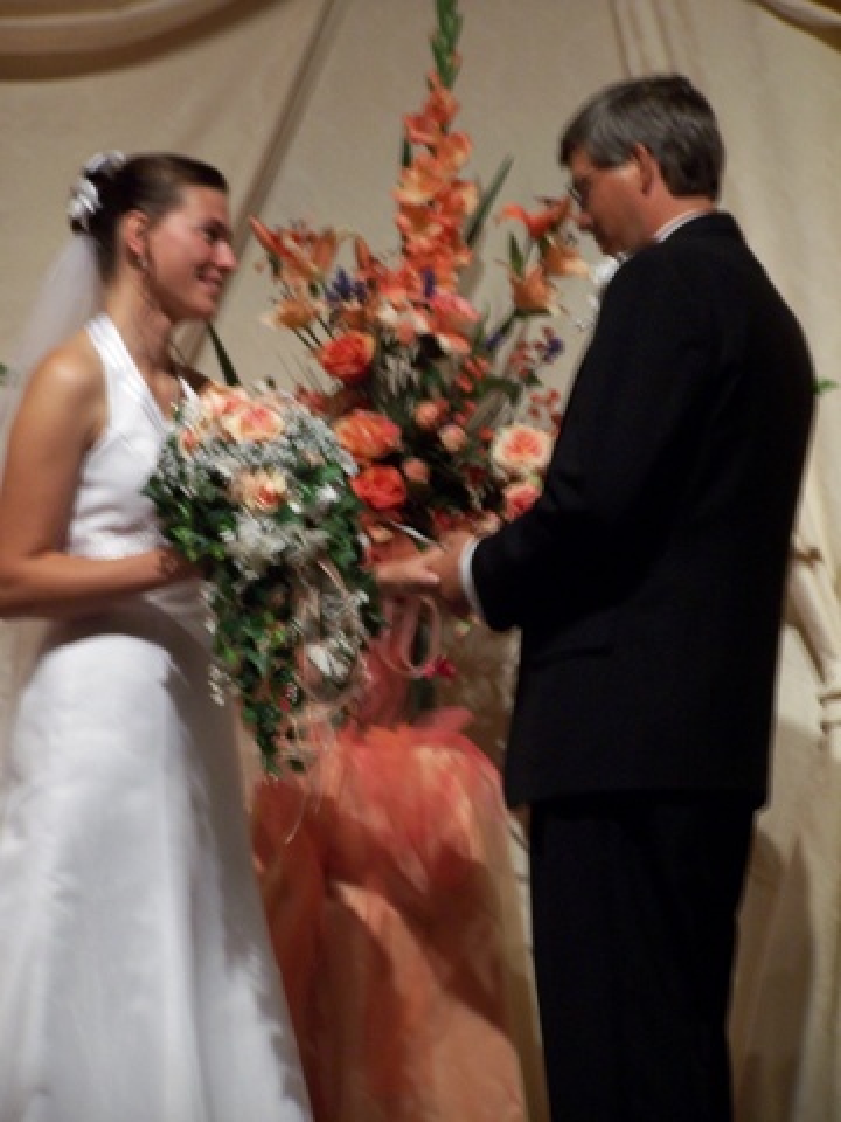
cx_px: 420
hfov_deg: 9.3
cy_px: 561
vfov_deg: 12.4
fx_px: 5151
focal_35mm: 159
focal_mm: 26.4
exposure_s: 1/8
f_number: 3.2
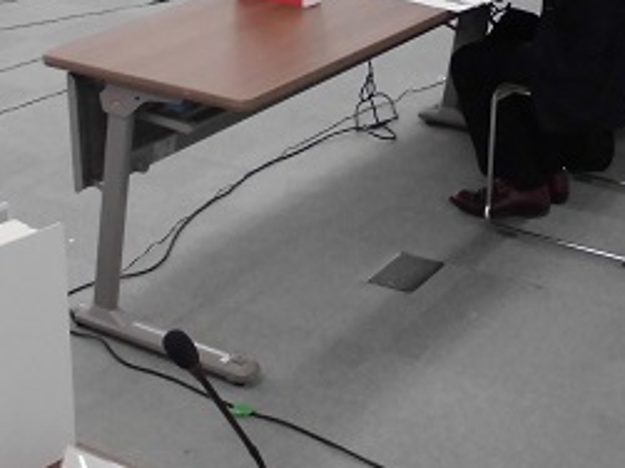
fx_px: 1372
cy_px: 37
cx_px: 299
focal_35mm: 76
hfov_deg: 25.7
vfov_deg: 19.0
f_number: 4
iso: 400
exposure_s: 1/60
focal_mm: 6.1
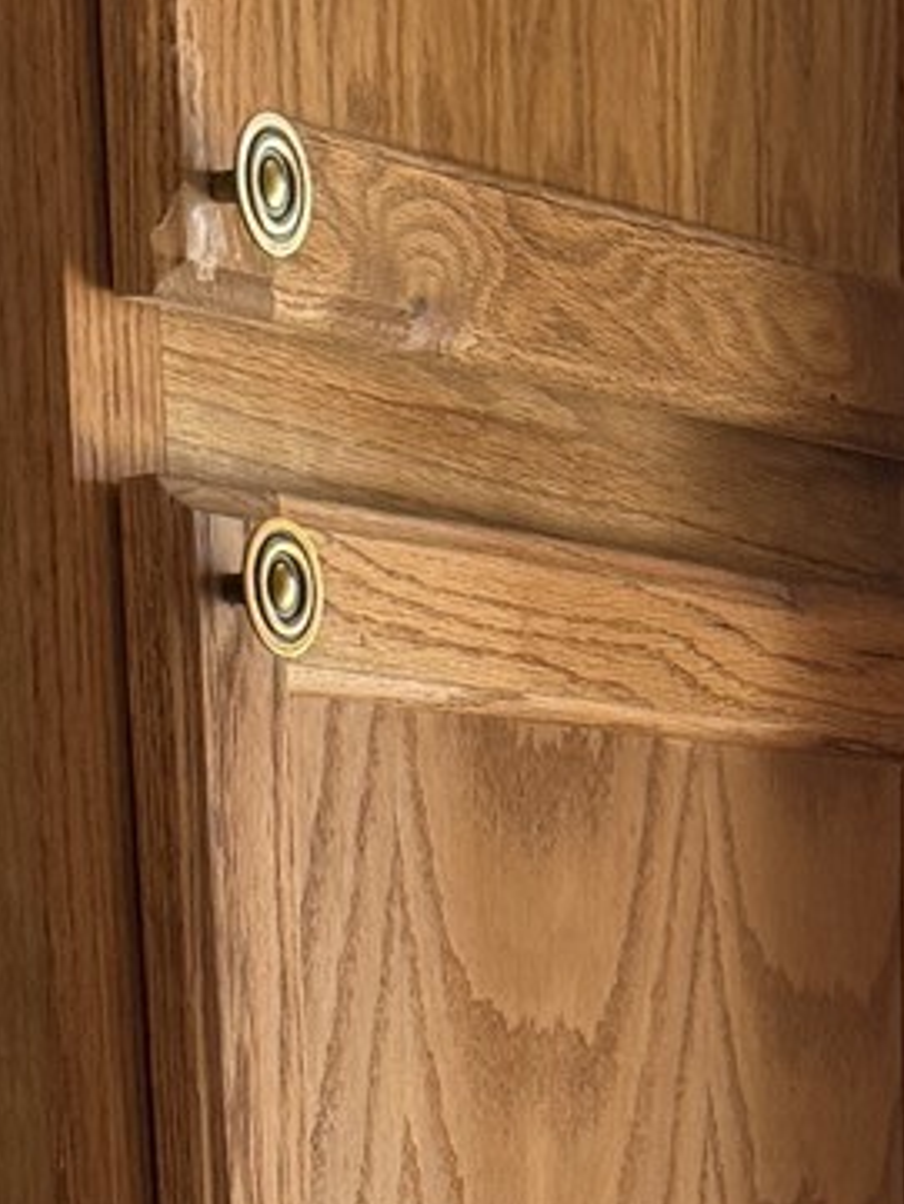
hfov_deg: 10.8
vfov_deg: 12.6
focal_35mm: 136
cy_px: 2475
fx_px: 4733
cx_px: 827
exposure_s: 1/60
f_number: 1.78
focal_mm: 6.76
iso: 125
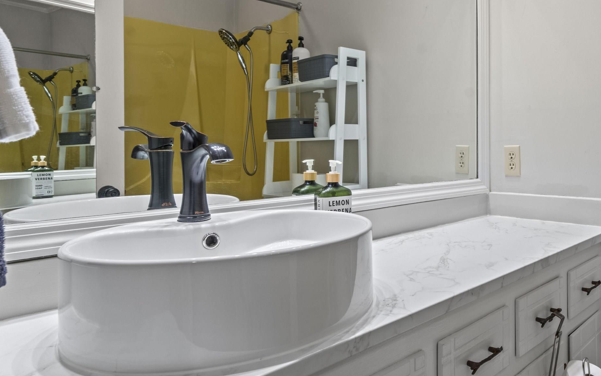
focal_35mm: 27
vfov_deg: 45.7
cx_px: 464
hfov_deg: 63.6
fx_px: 442
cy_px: 141
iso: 640
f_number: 8
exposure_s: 1/5
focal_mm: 16
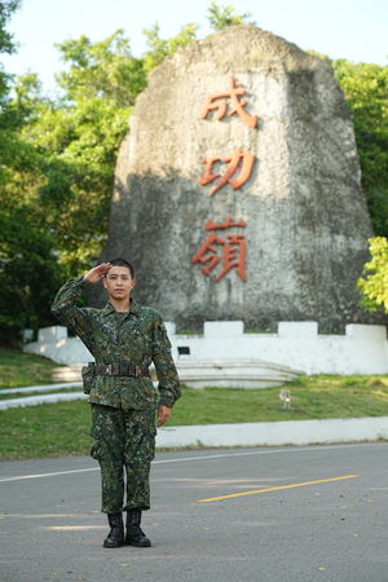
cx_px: 194
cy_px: 291
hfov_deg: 14.9
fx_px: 1487
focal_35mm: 92
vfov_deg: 22.1
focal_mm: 92
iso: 500
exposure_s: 1/800
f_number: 4
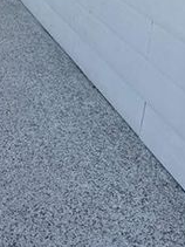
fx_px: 542
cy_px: -54
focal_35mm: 76
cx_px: -12
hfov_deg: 18.7
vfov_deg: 23.3
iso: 100
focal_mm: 6.76
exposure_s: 1/607
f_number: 1.78
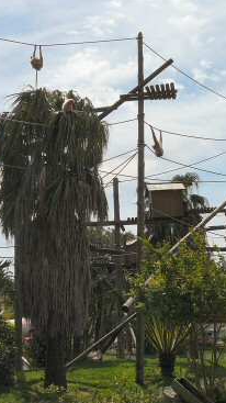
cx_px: 68
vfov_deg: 39.9
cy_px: 204
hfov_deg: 22.9
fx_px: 555
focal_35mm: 52
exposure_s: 1/1300
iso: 100
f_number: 5
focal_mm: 5.2
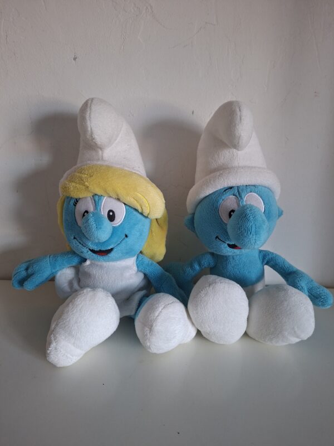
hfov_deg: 58.9
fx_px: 296
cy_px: 223
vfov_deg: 73.9
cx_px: 167
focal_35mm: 23
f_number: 1.8
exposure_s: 1/60
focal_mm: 5.54
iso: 250
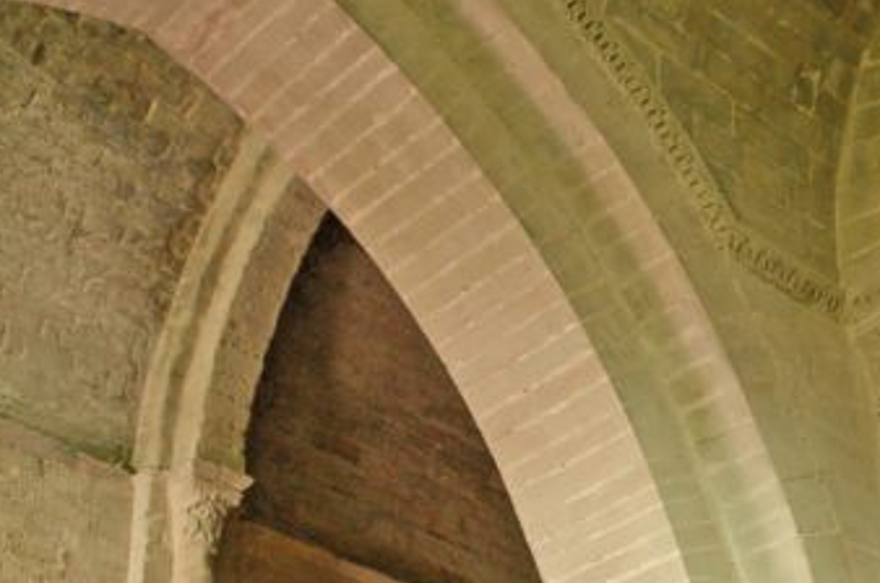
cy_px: 629
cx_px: 523
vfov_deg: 20.3
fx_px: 1561
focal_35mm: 64
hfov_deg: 31.4
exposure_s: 1/13
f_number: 3.5
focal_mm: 18
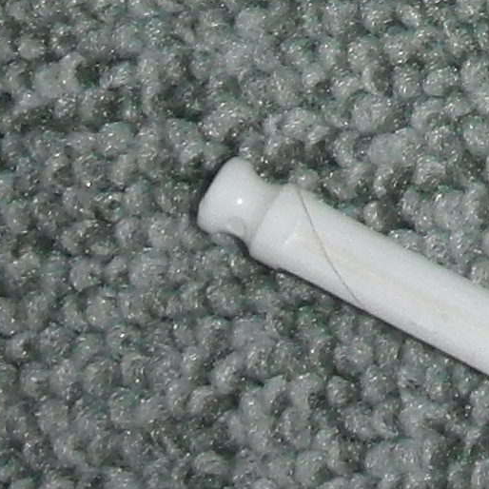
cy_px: -484
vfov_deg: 7.4
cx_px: 1208
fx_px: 3612
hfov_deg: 7.2
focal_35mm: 226
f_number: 3.9
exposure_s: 1/40
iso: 100
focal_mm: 6.66
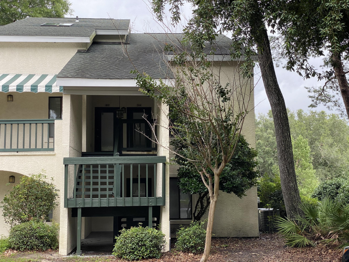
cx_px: 174
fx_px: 524
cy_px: 131
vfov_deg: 28.0
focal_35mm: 52
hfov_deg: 36.8
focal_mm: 6
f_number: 2
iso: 20
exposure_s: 1/231
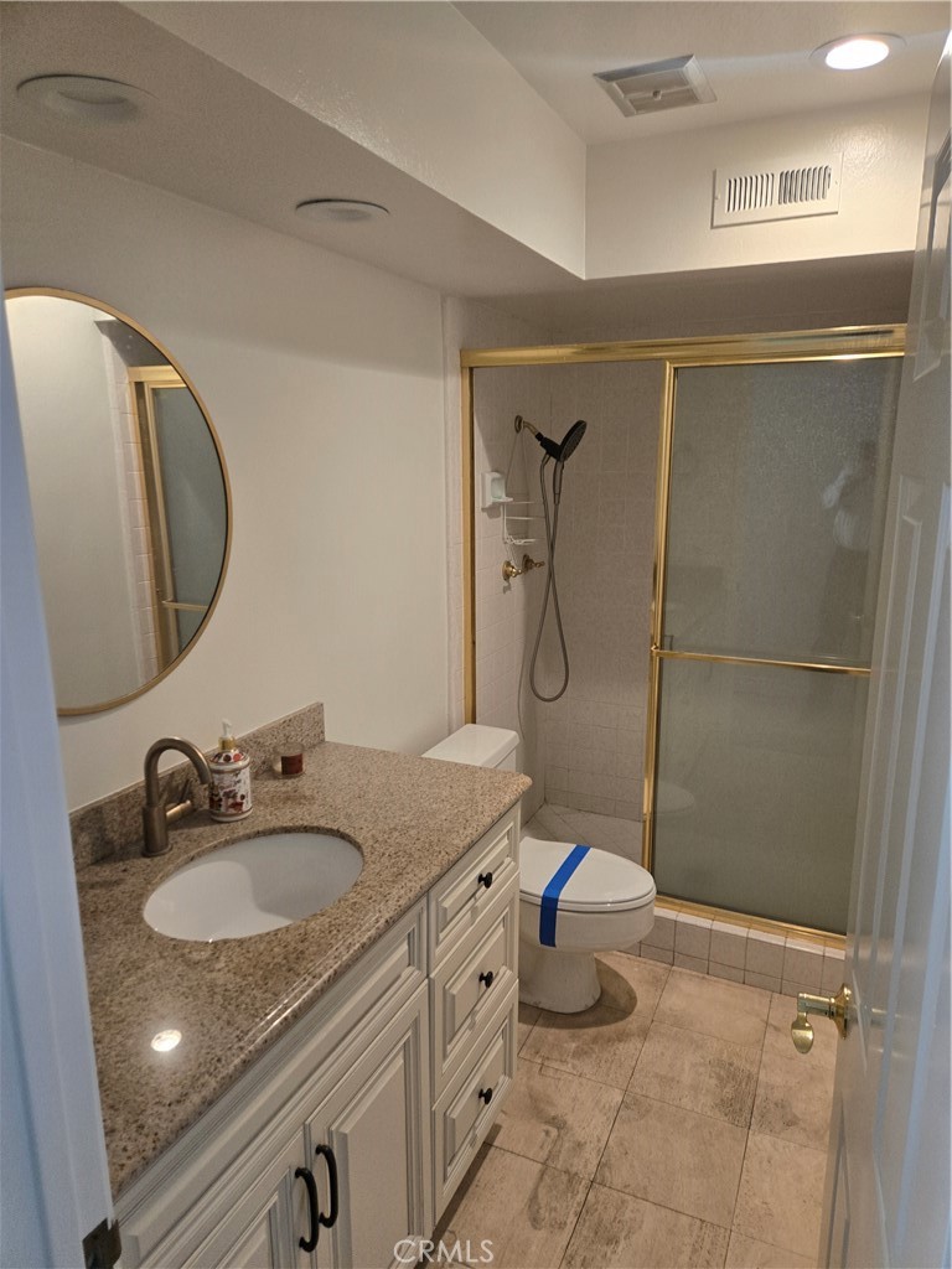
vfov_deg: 73.9
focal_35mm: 23
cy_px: 634
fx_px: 843
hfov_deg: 58.9
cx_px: 476
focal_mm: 5.4
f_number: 1.8
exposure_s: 1/120
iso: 200
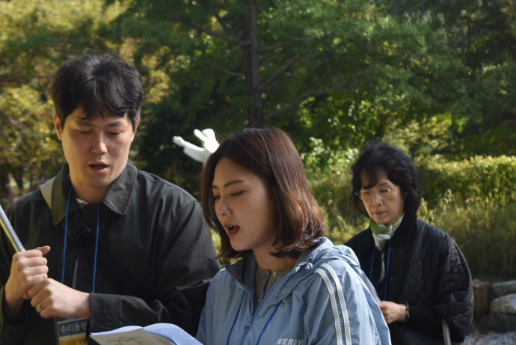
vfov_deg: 12.1
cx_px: 244
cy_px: 205
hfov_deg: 18.1
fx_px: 1621
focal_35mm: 113
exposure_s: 1/250
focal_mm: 52
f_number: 8
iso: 220
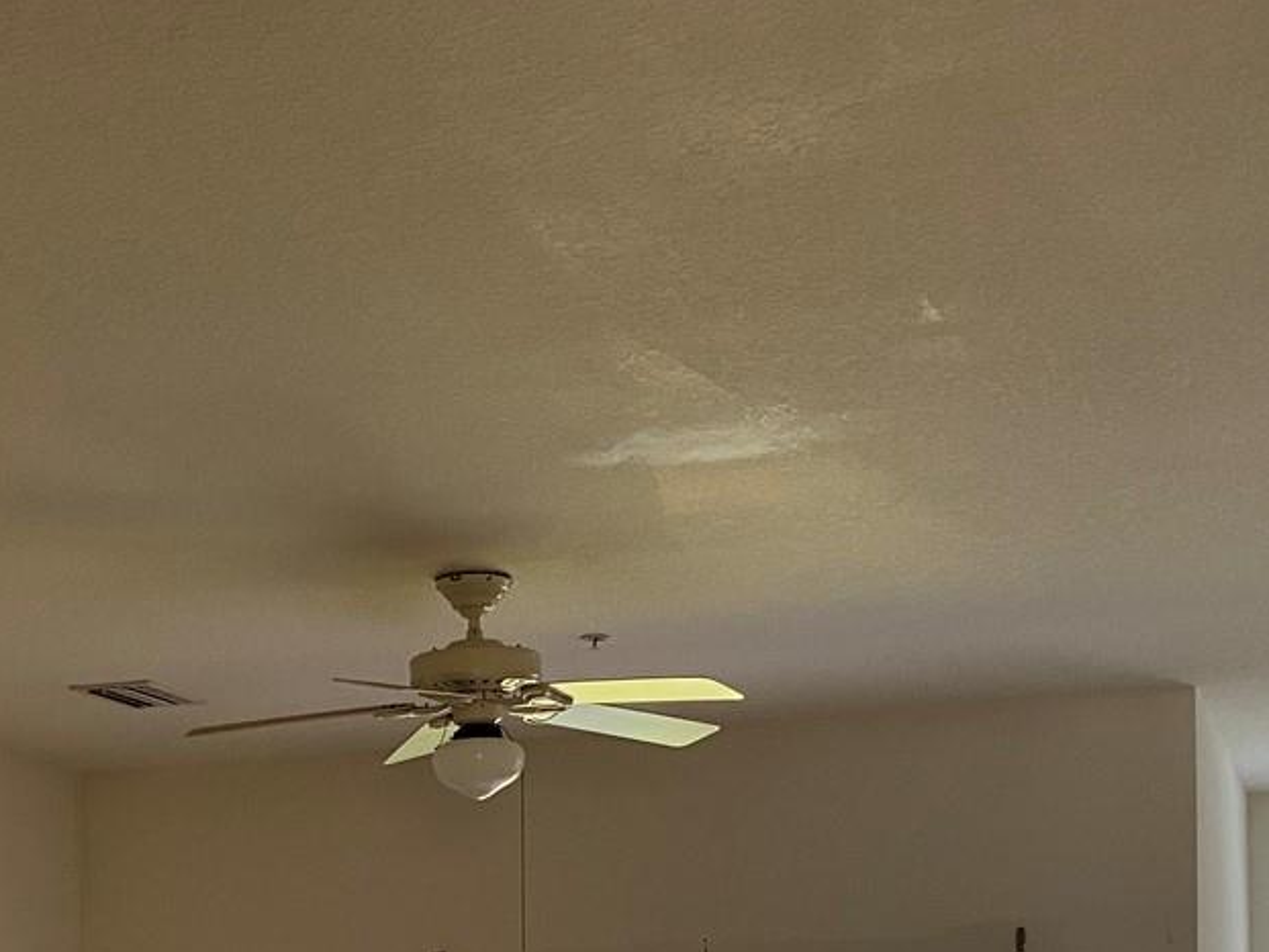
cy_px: 1107
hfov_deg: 28.7
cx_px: 372
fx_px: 2457
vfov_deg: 20.7
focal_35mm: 67
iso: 125
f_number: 1.8
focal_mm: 4.25
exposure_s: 1/85
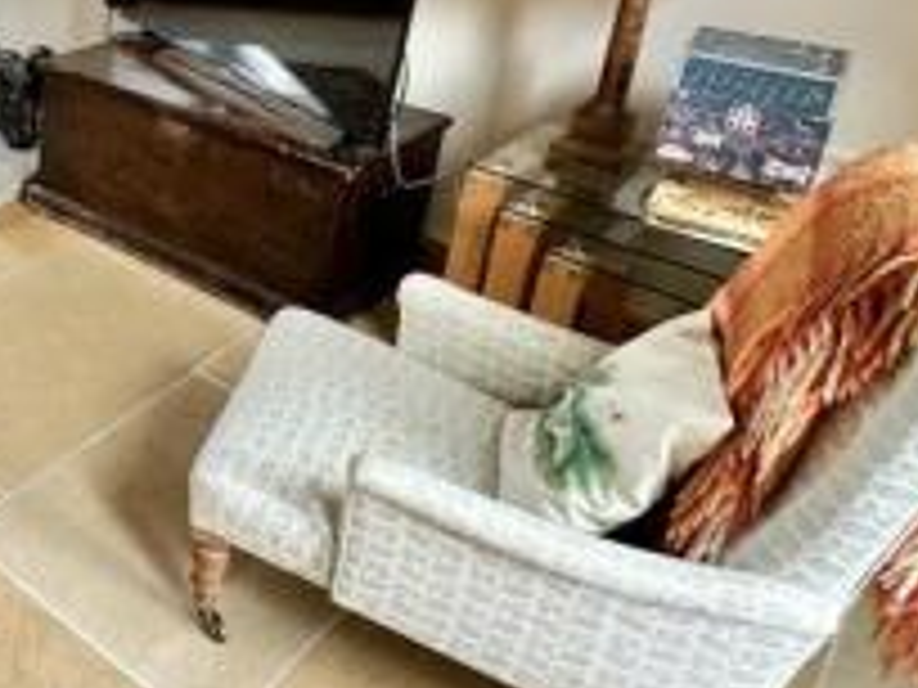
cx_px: -227
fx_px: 1061
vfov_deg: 33.5
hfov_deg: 35.1
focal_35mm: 40
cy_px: 34
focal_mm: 2.22
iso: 80
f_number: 2.2
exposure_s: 1/99
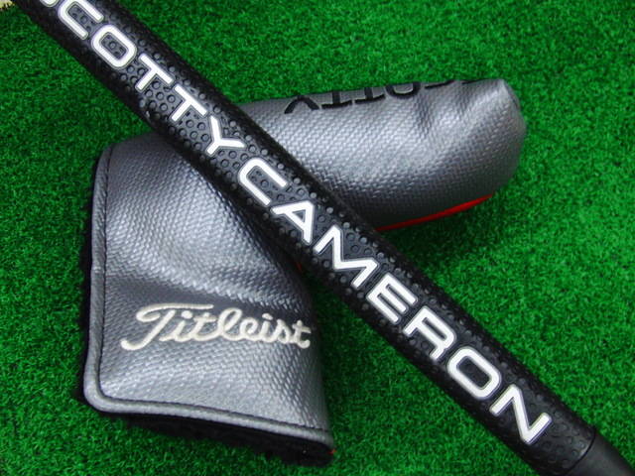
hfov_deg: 50.1
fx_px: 679
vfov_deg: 38.7
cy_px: 238
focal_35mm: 37
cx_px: 318
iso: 400
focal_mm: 6.42
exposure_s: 1/40
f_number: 3.6
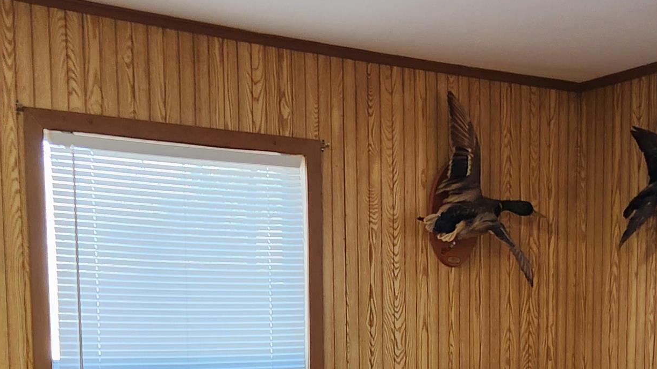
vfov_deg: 18.2
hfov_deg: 32.9
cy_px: 433
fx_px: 1097
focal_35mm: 63
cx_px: 458
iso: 250
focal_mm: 5.4
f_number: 1.8
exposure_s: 1/120
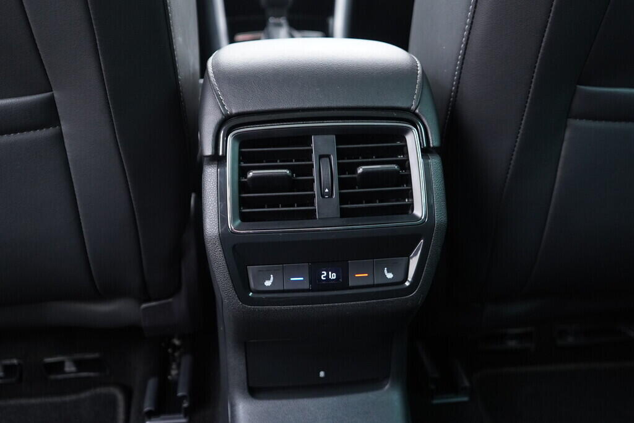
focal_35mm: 36
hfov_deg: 53.1
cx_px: 317
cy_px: 212
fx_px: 634
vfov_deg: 36.9
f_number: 2.8
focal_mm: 24
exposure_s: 1/40
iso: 1000
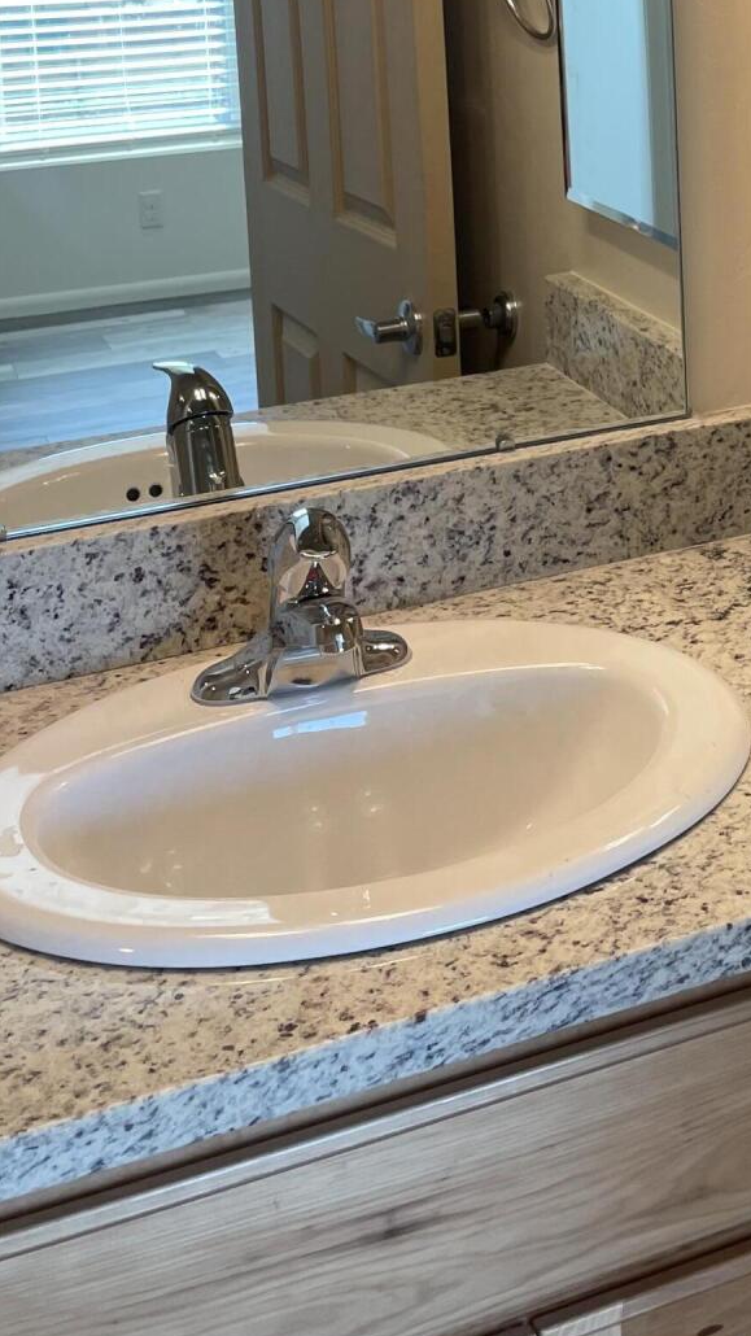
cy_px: 99
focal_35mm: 55
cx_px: 742
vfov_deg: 35.3
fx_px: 1948
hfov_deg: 21.1
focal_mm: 4.2
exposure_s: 1/120
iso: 40
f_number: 1.6
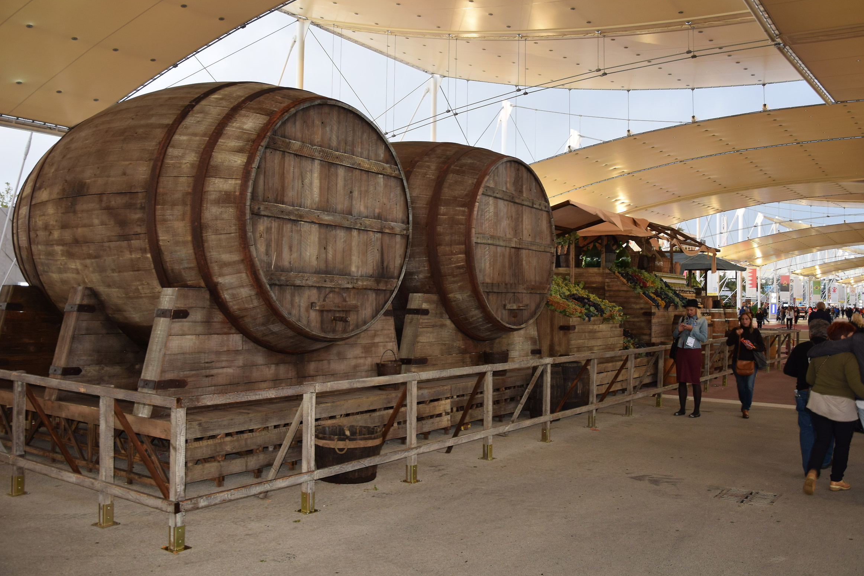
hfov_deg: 57.9
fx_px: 780
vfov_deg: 40.5
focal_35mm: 33
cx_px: 440
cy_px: 281
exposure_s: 1/15
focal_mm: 21
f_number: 3.8
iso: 200
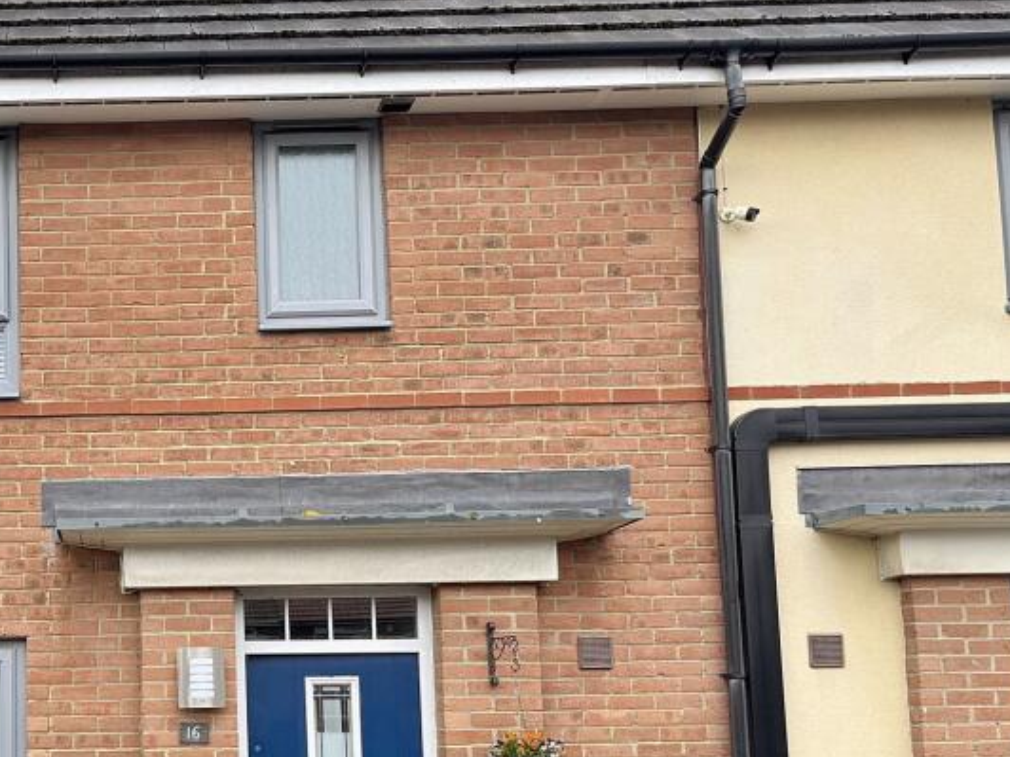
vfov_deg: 28.7
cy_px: 550
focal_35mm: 50
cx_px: 91
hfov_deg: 35.8
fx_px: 1459
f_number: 1.6
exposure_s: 1/1115
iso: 50
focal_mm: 6
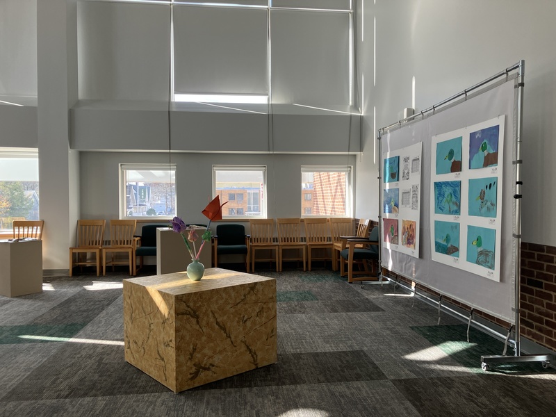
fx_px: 450
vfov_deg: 49.7
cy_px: 208
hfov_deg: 63.4
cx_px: 278
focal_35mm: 28
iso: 40
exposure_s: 1/125
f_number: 1.8
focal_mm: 3.99
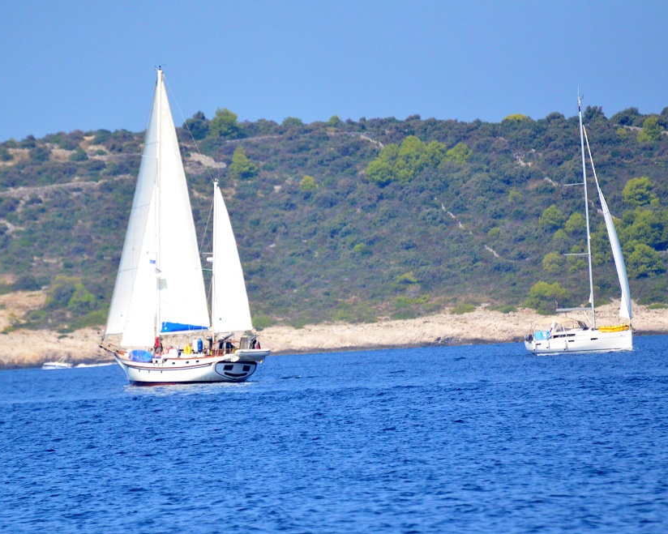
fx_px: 10101
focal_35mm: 511
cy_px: 267
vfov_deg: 3.0
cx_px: 295
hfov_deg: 3.8
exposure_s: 1/8000
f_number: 5.6
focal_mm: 300
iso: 2500
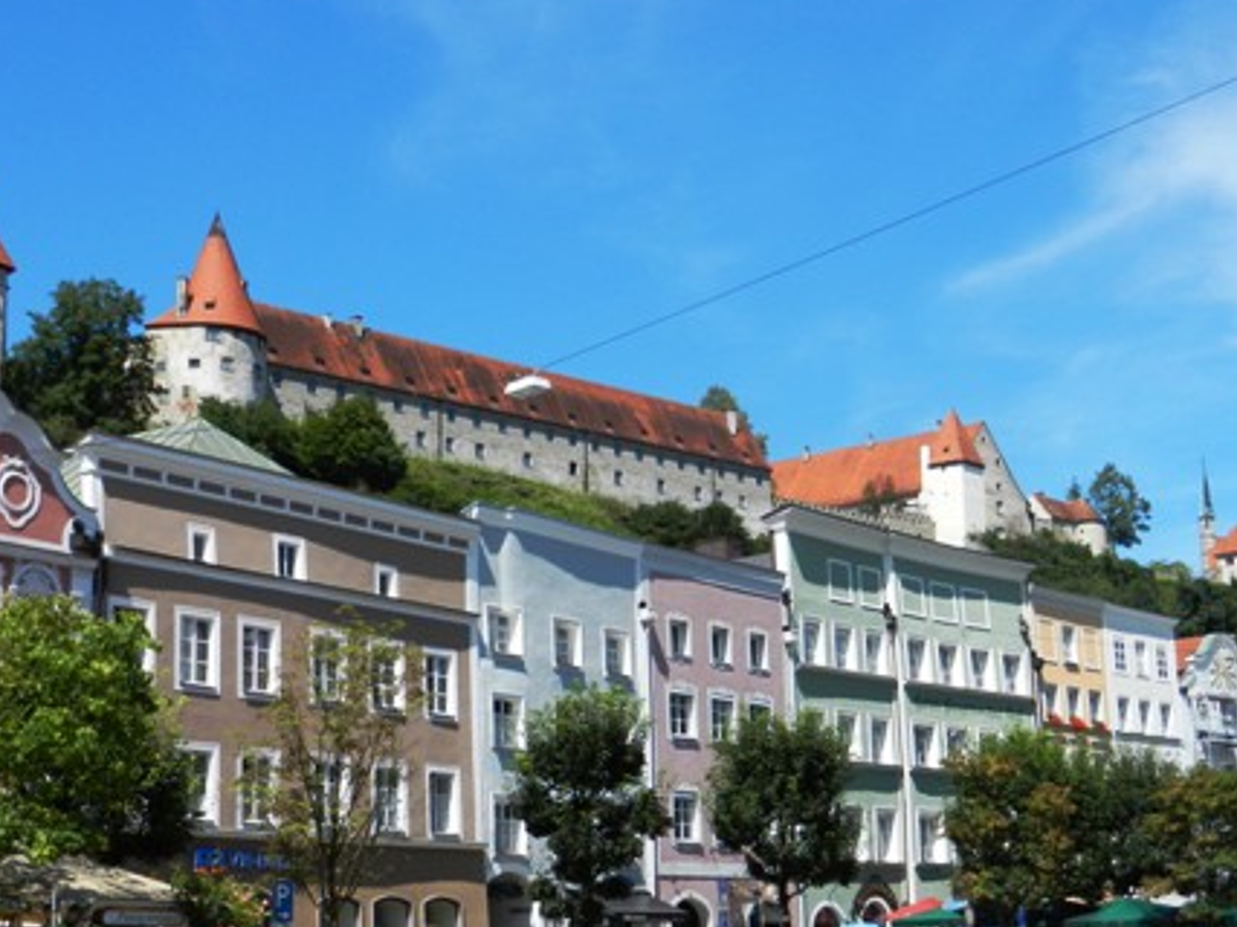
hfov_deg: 33.7
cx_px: 753
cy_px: 605
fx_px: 2036
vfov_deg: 25.5
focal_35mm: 57
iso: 160
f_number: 4
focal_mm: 6.9
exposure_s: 1/1250
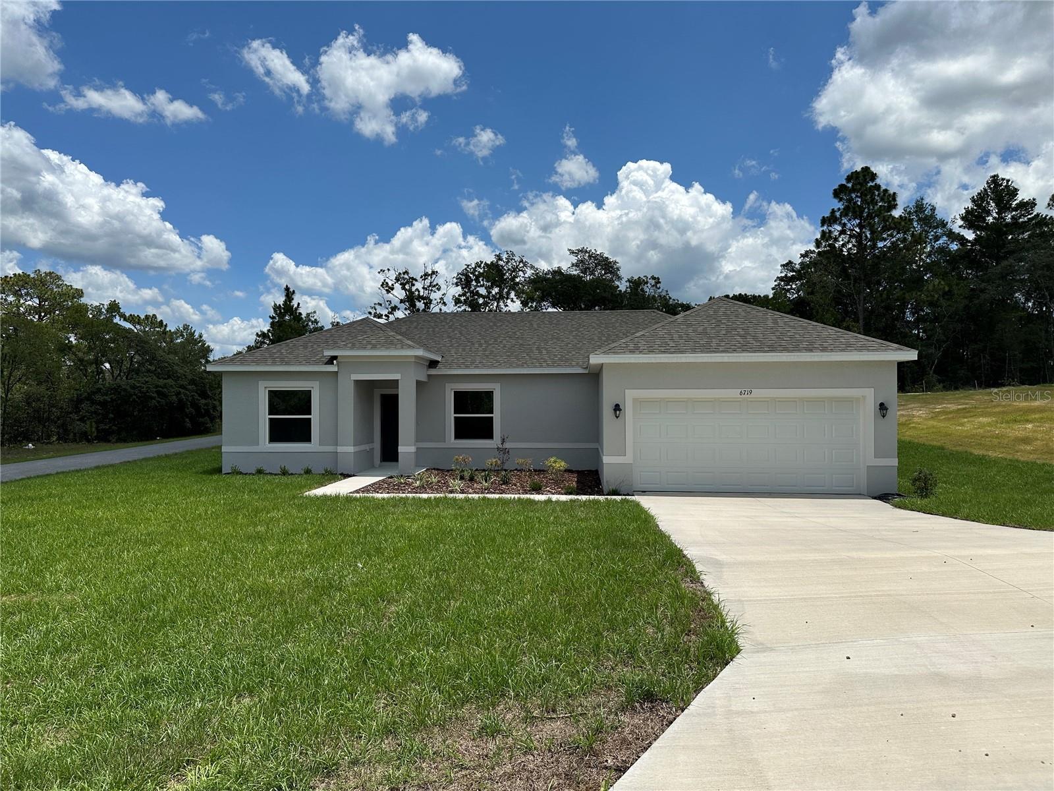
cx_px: 527
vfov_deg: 56.8
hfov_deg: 71.6
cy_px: 396
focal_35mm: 24
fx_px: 731
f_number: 1.78
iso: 80
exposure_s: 1/8929
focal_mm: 6.86
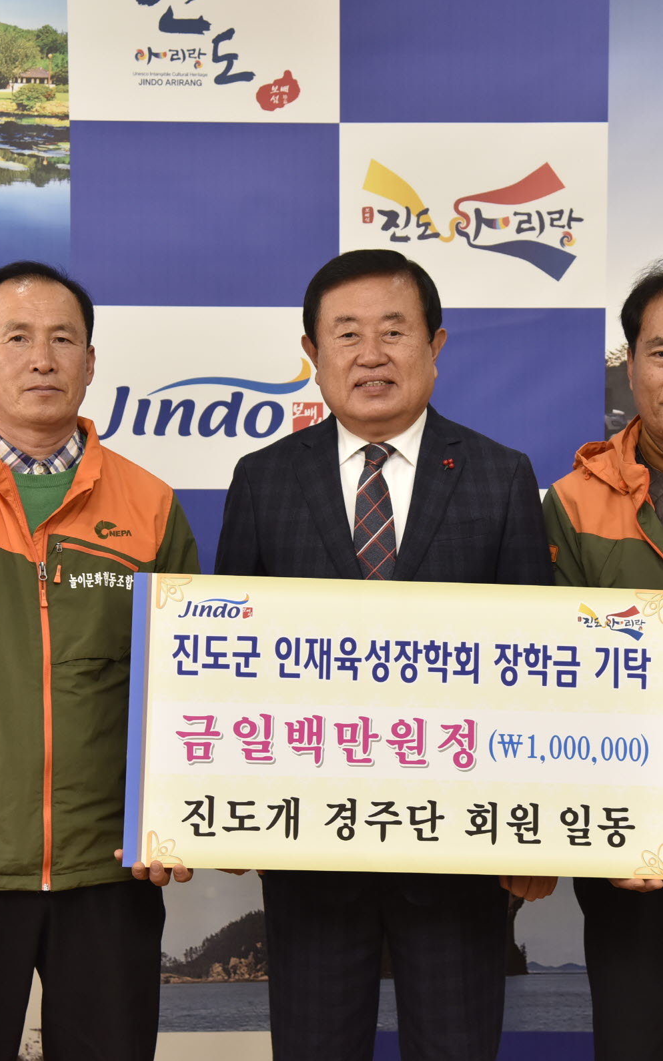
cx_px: 375
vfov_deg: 25.8
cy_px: 528
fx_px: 2312
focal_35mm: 80
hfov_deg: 16.3
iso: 800
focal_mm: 52
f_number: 4.5
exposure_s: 1/125
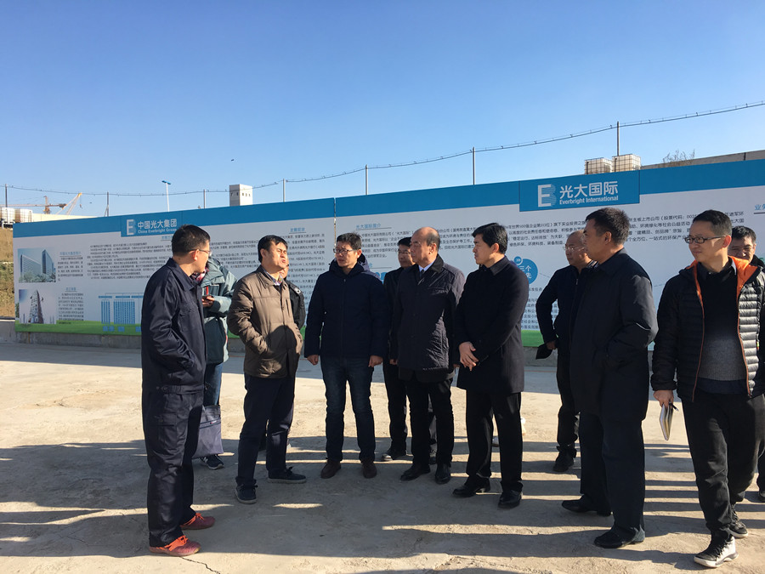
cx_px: 382
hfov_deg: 61.7
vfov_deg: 48.2
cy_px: 287
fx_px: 641
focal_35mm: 29
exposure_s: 1/855
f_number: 2.2
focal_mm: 4.15
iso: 25
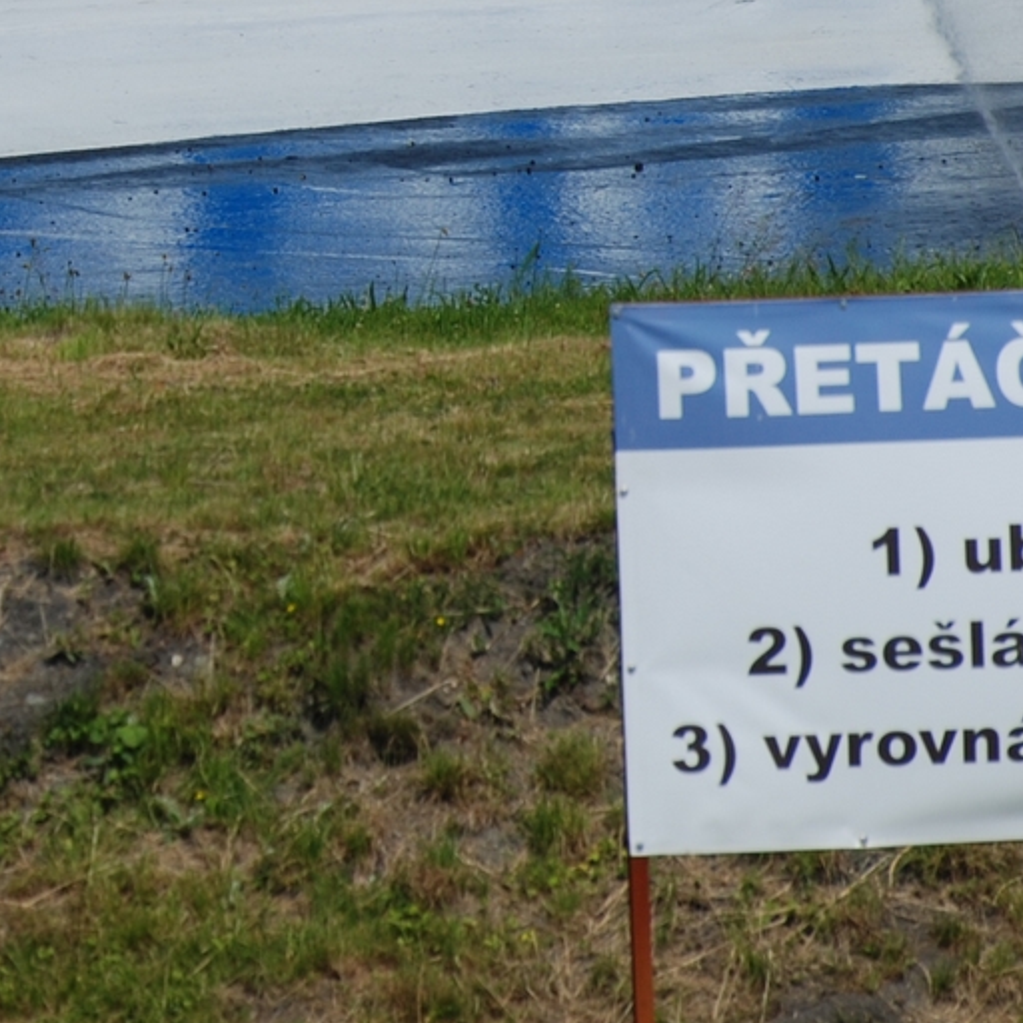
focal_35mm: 1053
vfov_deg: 1.7
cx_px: -512
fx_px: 35207
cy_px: -127
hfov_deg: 1.7
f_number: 5.6
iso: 100
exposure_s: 1/1000
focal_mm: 220
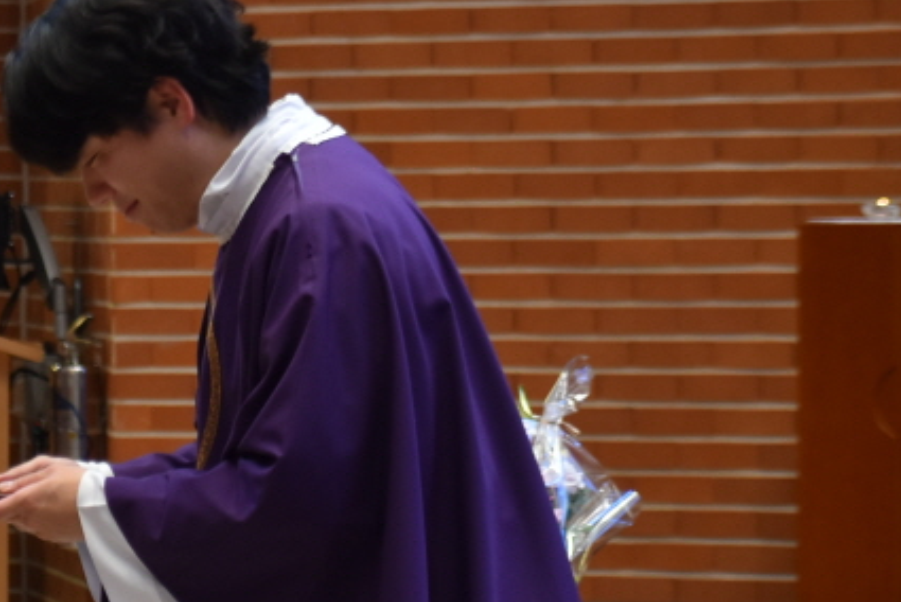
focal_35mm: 254
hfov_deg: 8.1
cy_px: 265
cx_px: 49
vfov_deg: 5.4
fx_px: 6361
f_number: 4.8
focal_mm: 72
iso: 450
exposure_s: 1/60
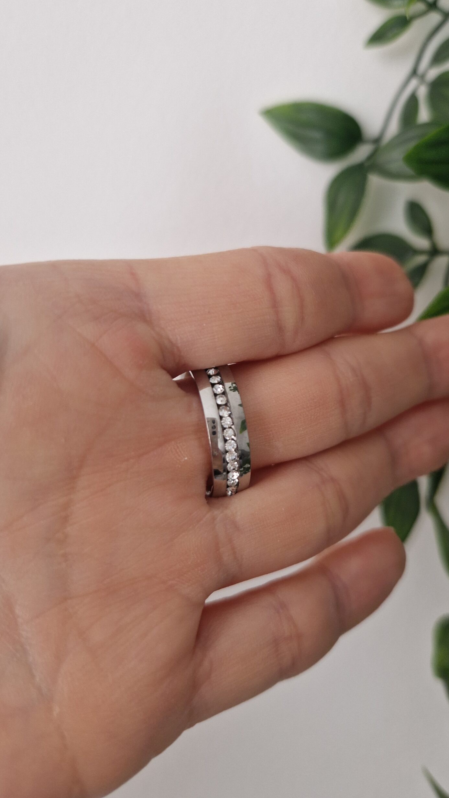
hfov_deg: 44.3
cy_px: 388
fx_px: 550
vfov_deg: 71.9
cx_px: 259
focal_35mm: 26
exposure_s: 1/186
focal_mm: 5.4
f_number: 1.8
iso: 50
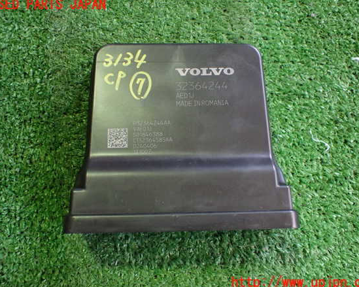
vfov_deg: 45.8
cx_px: 183
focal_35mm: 32
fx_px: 340
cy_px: 144
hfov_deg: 55.7
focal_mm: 5.4
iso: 800
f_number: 2.3
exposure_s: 1/80
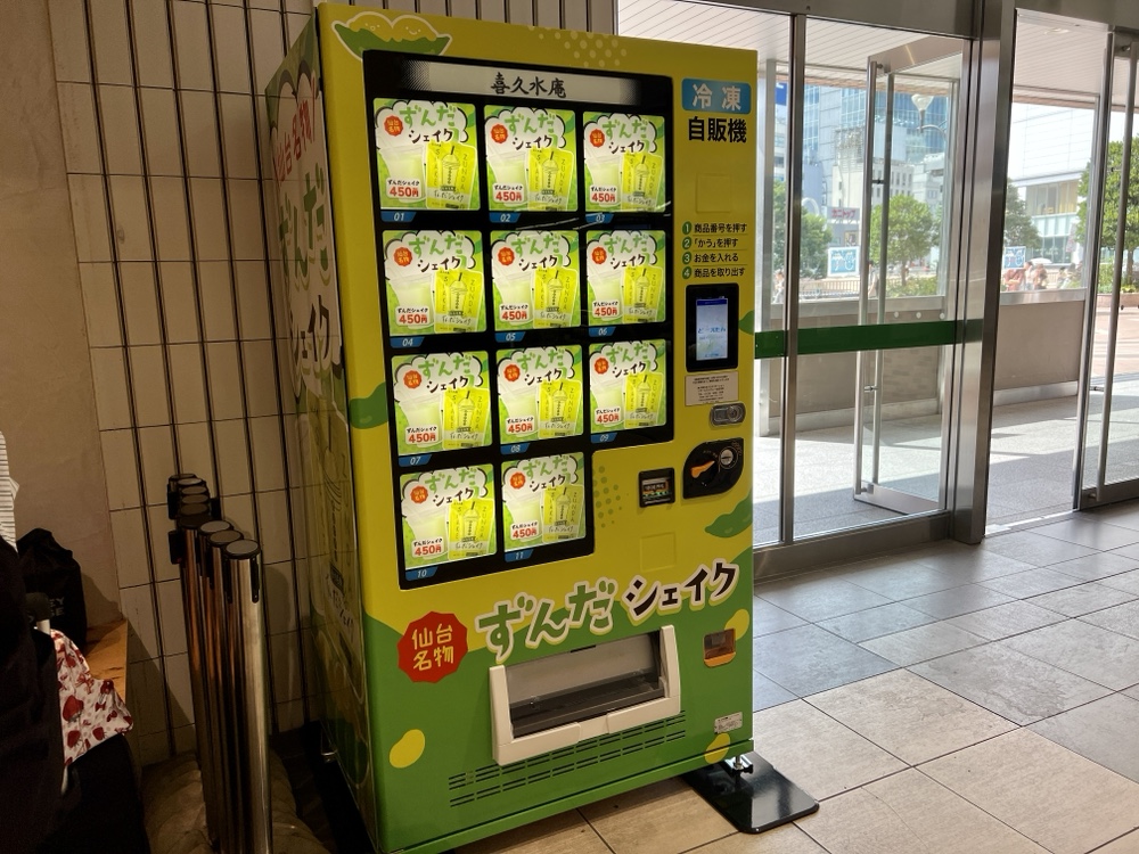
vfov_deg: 53.1
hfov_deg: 67.3
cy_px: 427
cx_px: 570
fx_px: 856
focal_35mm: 26
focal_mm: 5.7
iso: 50
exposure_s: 1/591
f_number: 1.5
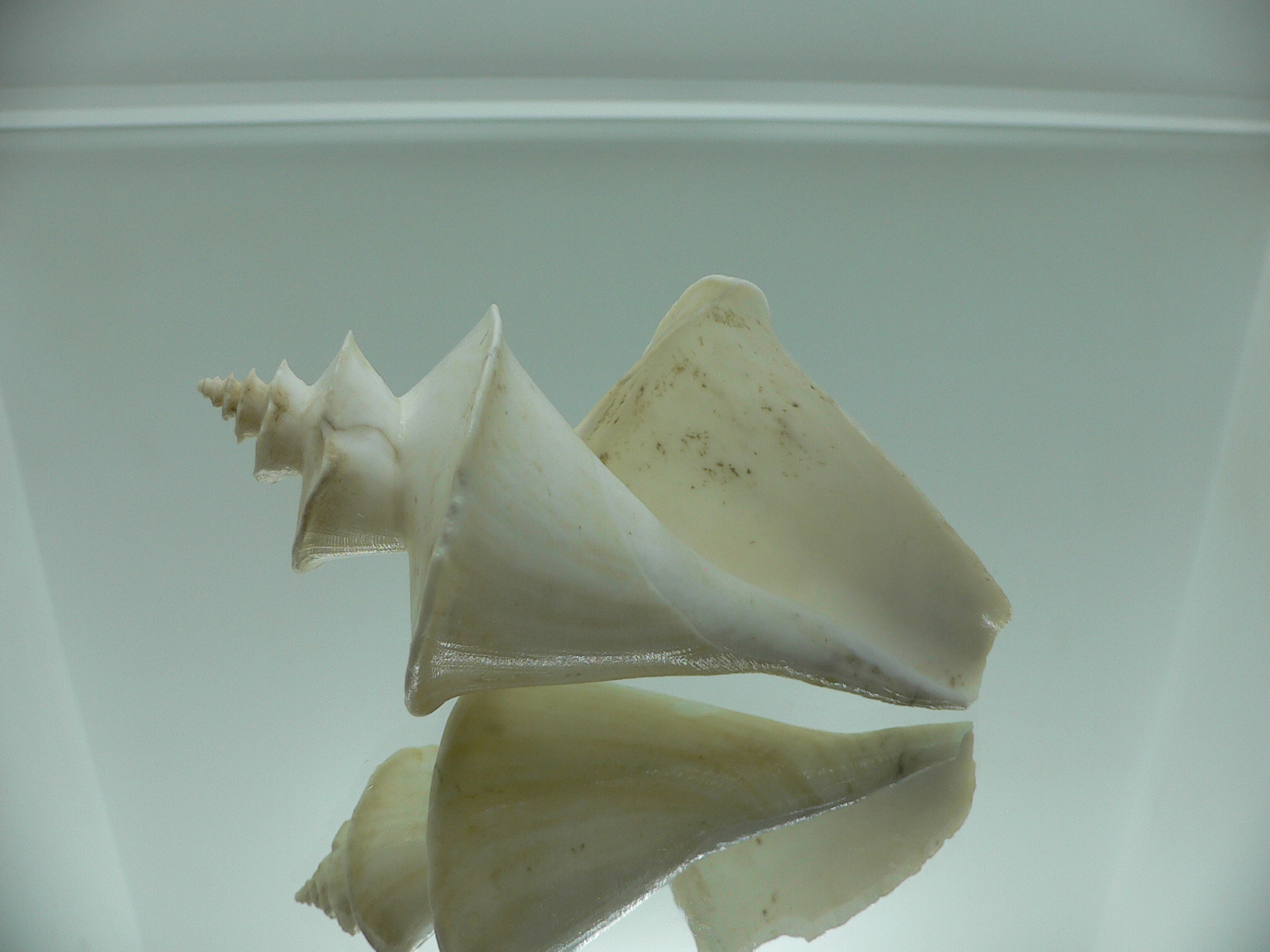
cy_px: 476
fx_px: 1284
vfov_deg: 40.7
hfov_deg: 52.6
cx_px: 635
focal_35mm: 35
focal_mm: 4.6
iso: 80
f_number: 2.8
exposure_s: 1/100
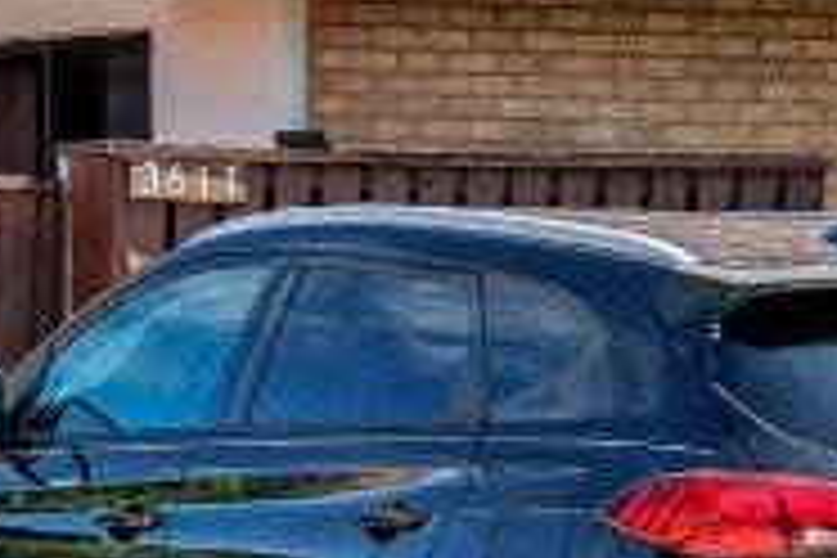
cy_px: 22
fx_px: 5184
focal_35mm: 223
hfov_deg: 9.2
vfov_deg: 6.1
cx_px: 0
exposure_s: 1/550
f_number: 8
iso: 400
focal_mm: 24
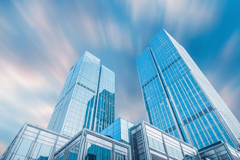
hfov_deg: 78.6
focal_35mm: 22
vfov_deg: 57.3
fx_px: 147
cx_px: 120
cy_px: 80
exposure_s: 1/125
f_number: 8
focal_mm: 22
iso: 100
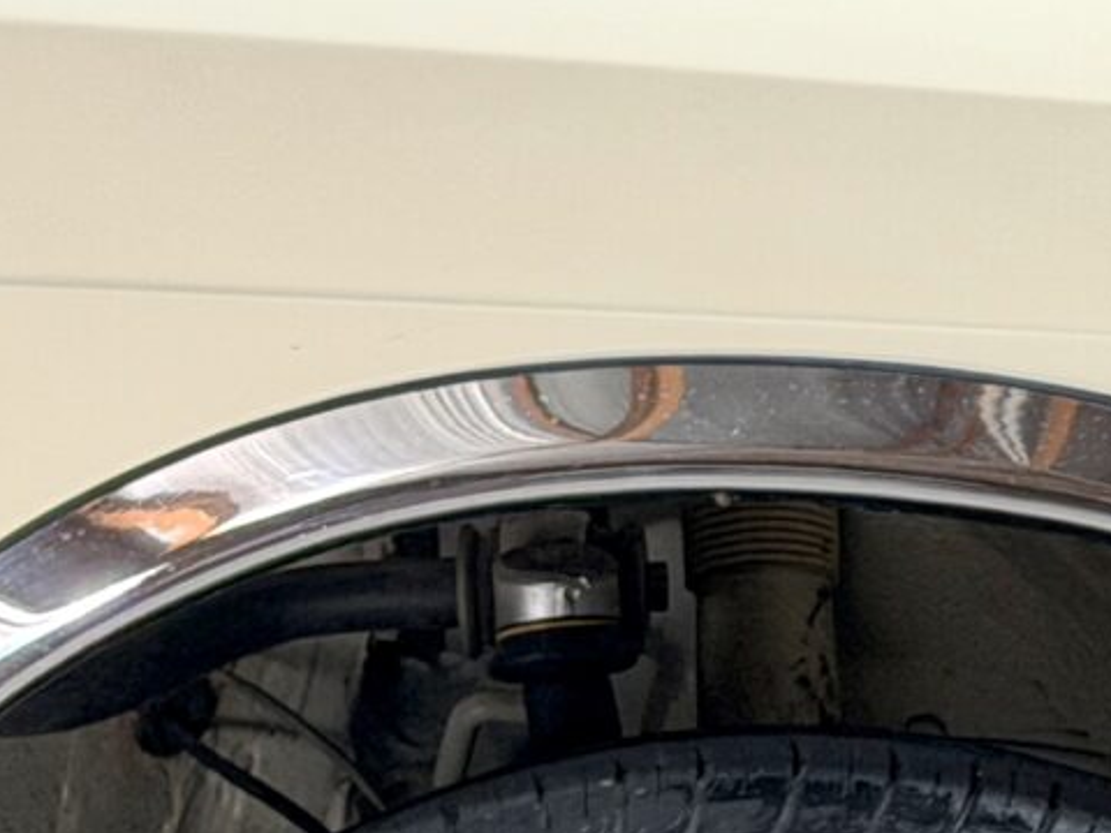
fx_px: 8216
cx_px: 752
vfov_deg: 5.8
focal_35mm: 256
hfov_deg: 7.7
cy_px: 773
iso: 200
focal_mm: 6.76
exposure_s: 1/60
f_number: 1.78
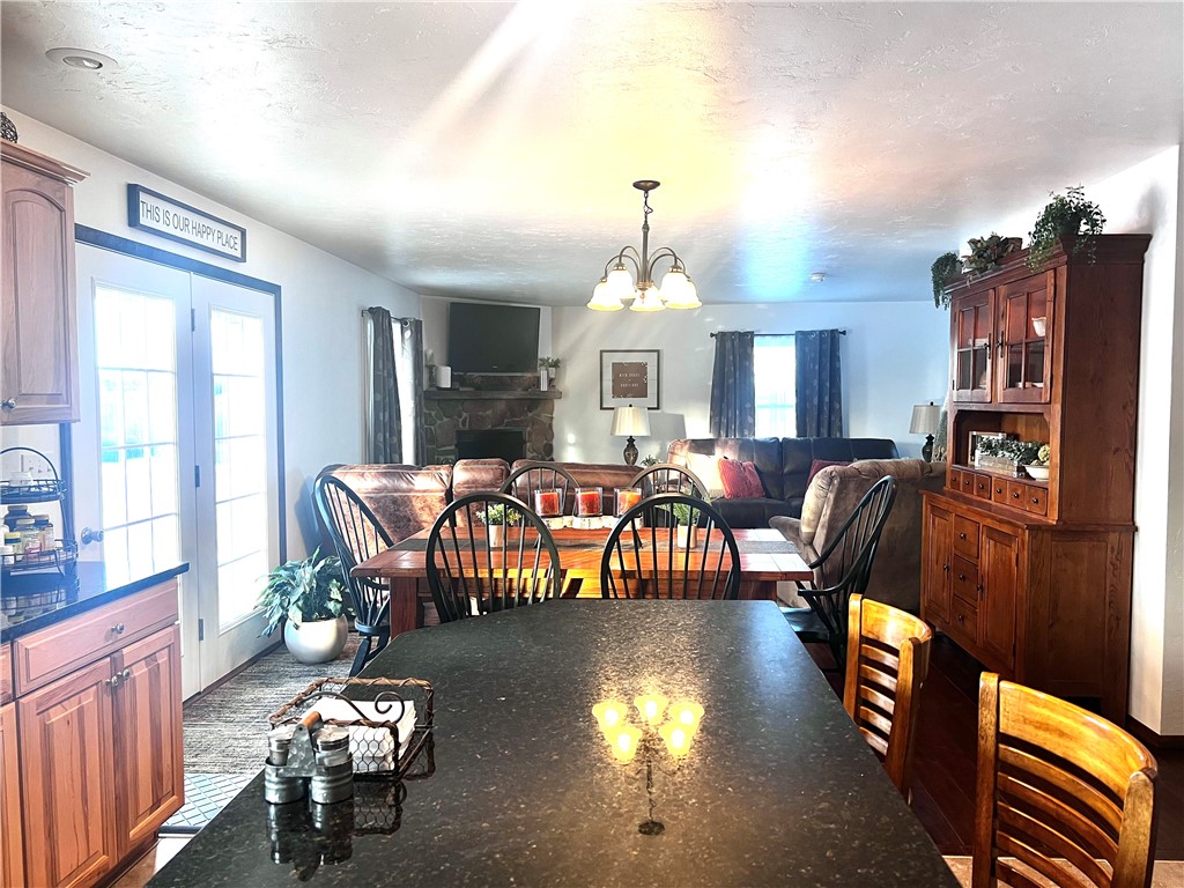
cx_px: 592
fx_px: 889
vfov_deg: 53.1
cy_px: 444
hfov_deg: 67.3
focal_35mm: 26
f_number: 1.5
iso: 80
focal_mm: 5.7
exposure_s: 1/60
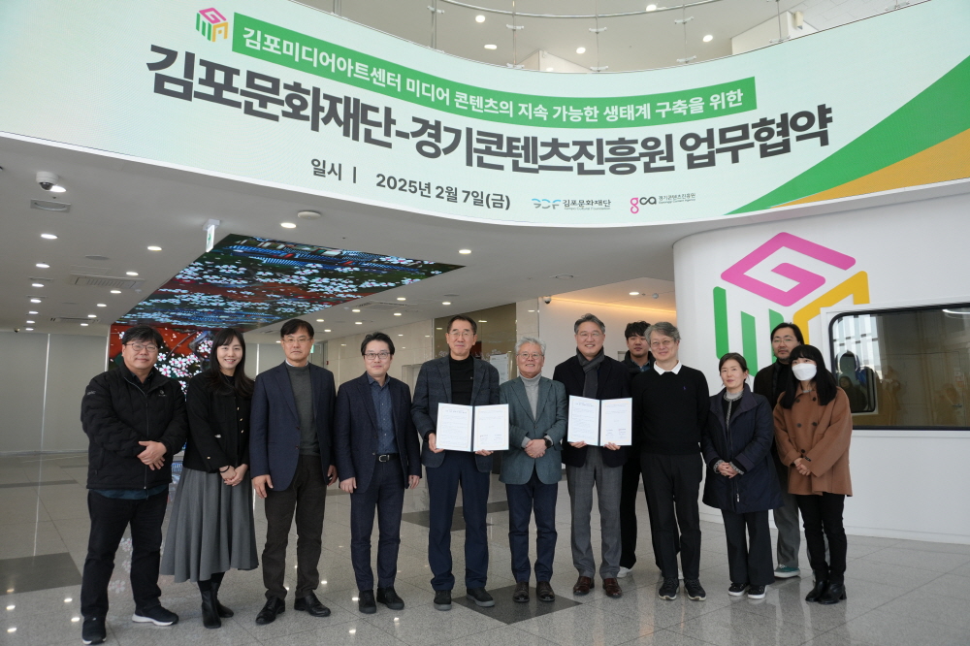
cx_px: 485
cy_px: 323
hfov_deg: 73.8
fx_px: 646
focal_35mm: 24
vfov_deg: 53.1
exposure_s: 1/160
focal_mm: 16
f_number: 4
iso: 250
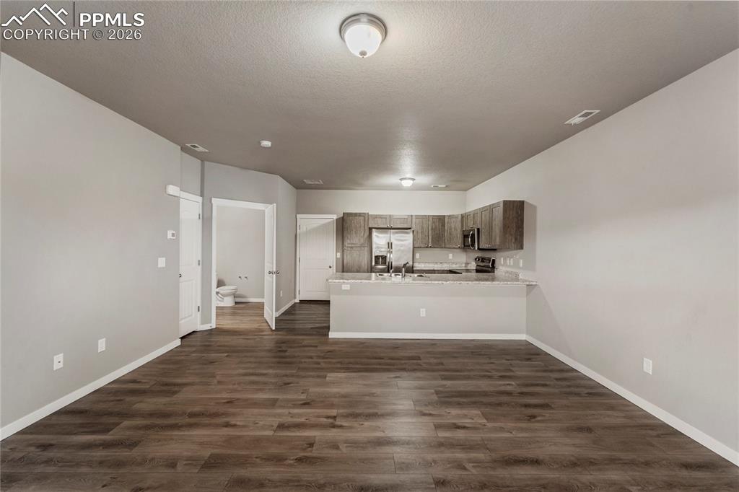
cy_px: 246
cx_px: 370
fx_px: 287
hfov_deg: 104.3
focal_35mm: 14
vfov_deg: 81.2
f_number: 8
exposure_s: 1/100
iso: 800
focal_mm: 14
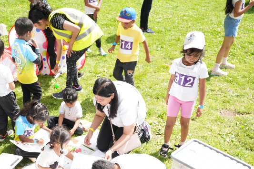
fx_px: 324
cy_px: 159
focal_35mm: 46
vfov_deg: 27.9
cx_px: 87
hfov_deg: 42.3
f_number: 2.8
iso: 250
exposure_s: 1/1600
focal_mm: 24
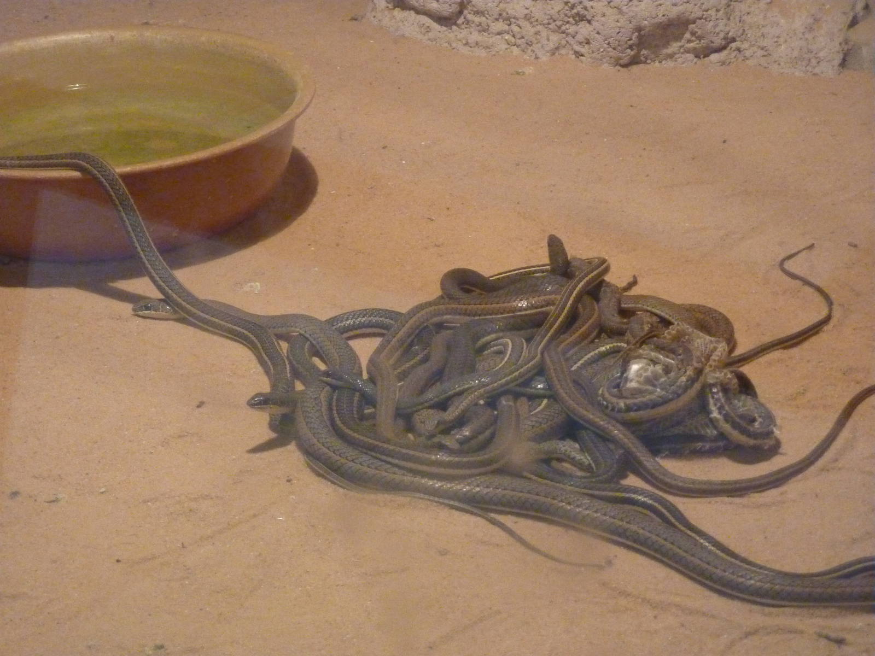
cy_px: 328
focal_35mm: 90
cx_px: 438
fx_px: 2275
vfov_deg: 16.4
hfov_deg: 21.8
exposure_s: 1/20
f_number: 4.3
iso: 800
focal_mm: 14.7
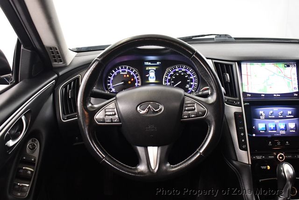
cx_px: 150
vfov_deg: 36.9
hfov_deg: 53.1
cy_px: 100
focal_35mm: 36
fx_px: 299
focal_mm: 18
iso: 3200
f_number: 3.5
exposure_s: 1/125
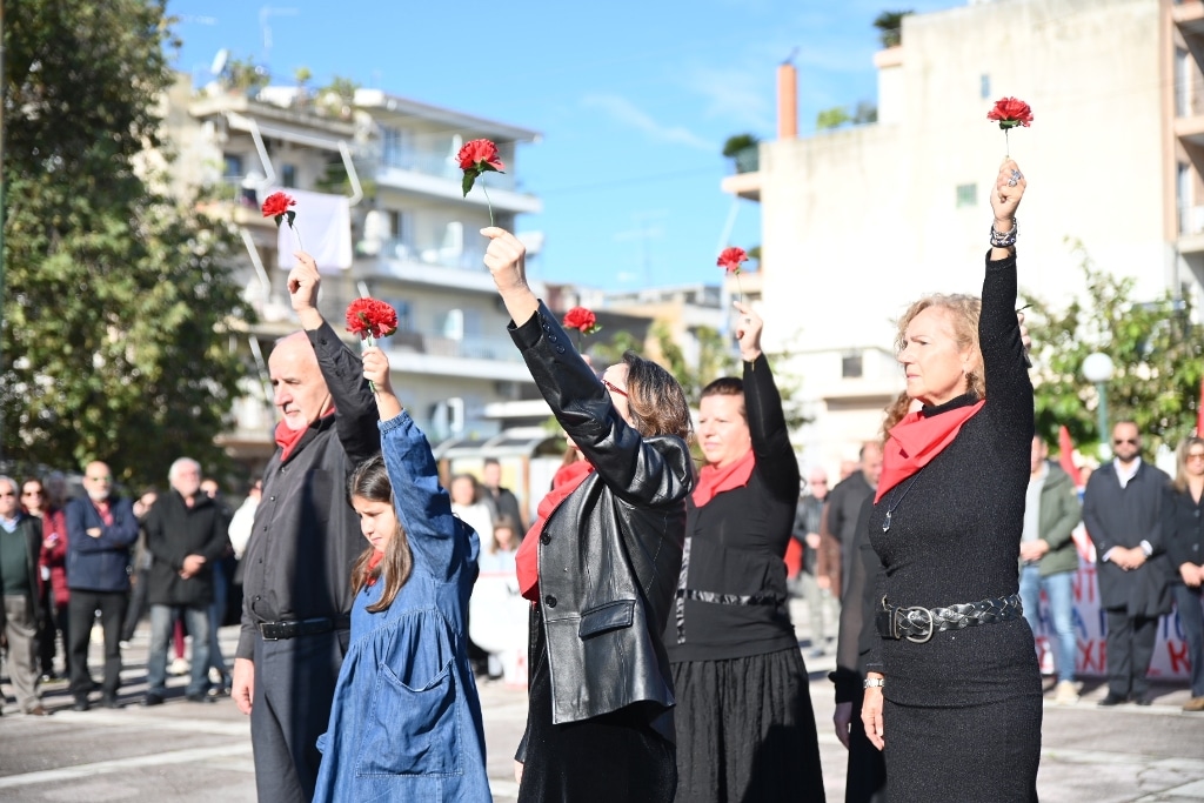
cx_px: 602
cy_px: 402
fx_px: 1940
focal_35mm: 58
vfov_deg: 23.4
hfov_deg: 34.5
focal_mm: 58
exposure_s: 1/1600
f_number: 2.8
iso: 125
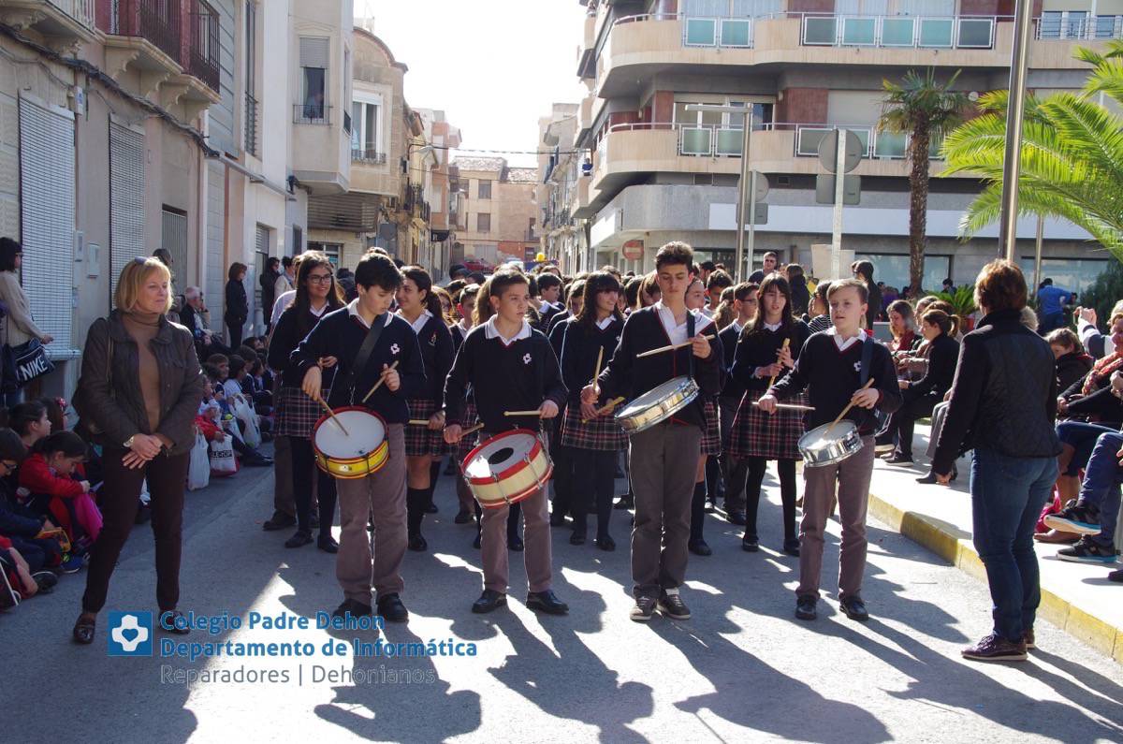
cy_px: 372
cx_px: 562
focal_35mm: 48
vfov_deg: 28.0
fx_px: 1494
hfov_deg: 41.2
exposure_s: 1/400
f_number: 8
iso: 800
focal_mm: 32
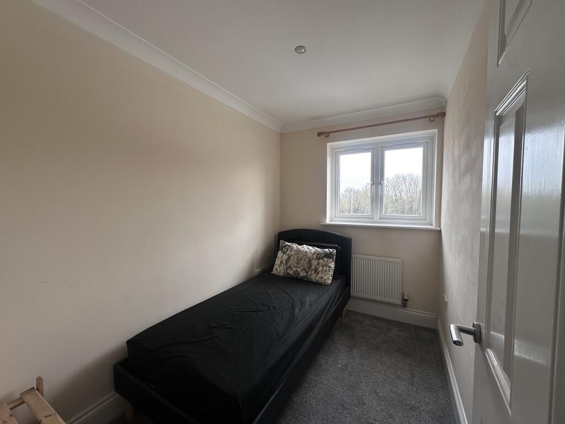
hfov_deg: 102.1
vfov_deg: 85.7
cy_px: 212
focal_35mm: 14
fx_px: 229
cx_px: 282
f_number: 2.2
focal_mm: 2.22
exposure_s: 1/99
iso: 40
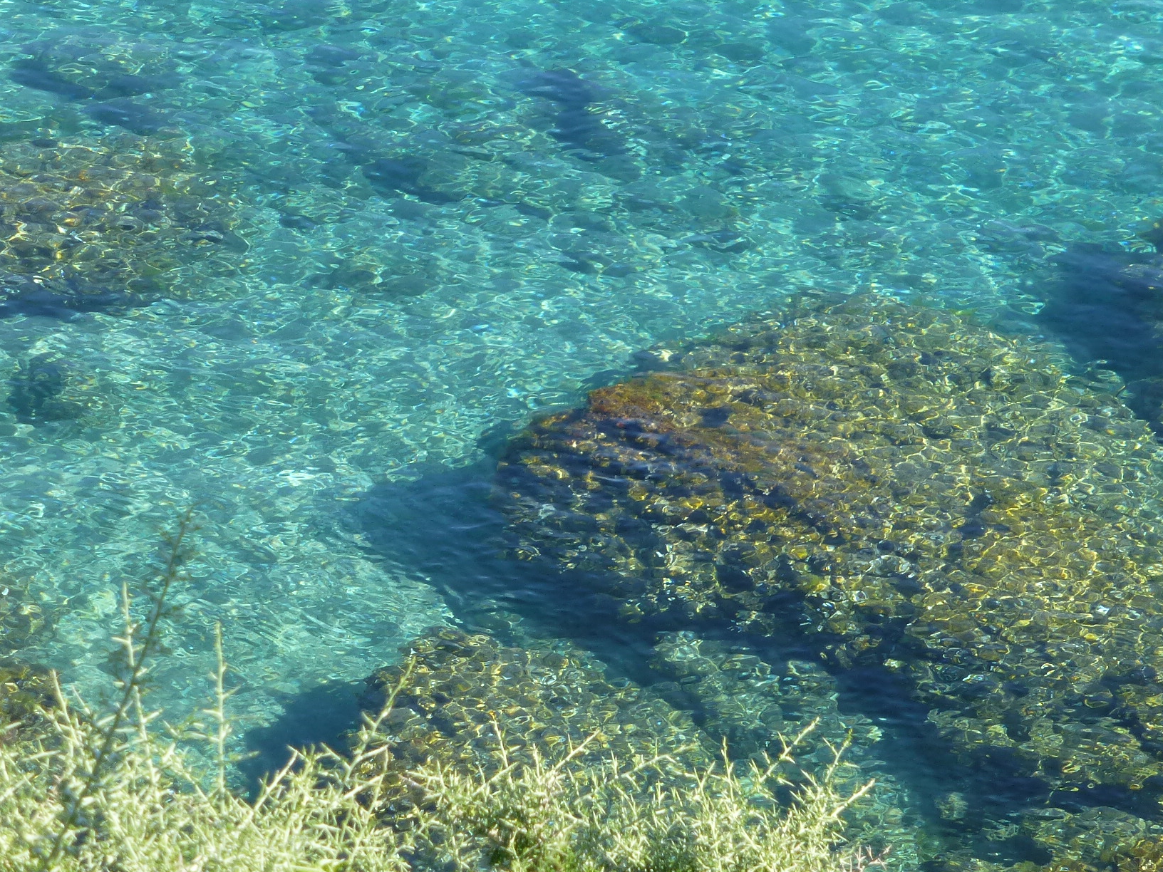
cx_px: 581
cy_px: 430
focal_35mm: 171
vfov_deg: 8.7
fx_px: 5745
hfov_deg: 11.6
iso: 100
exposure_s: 1/160
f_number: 5.3
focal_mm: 19.4
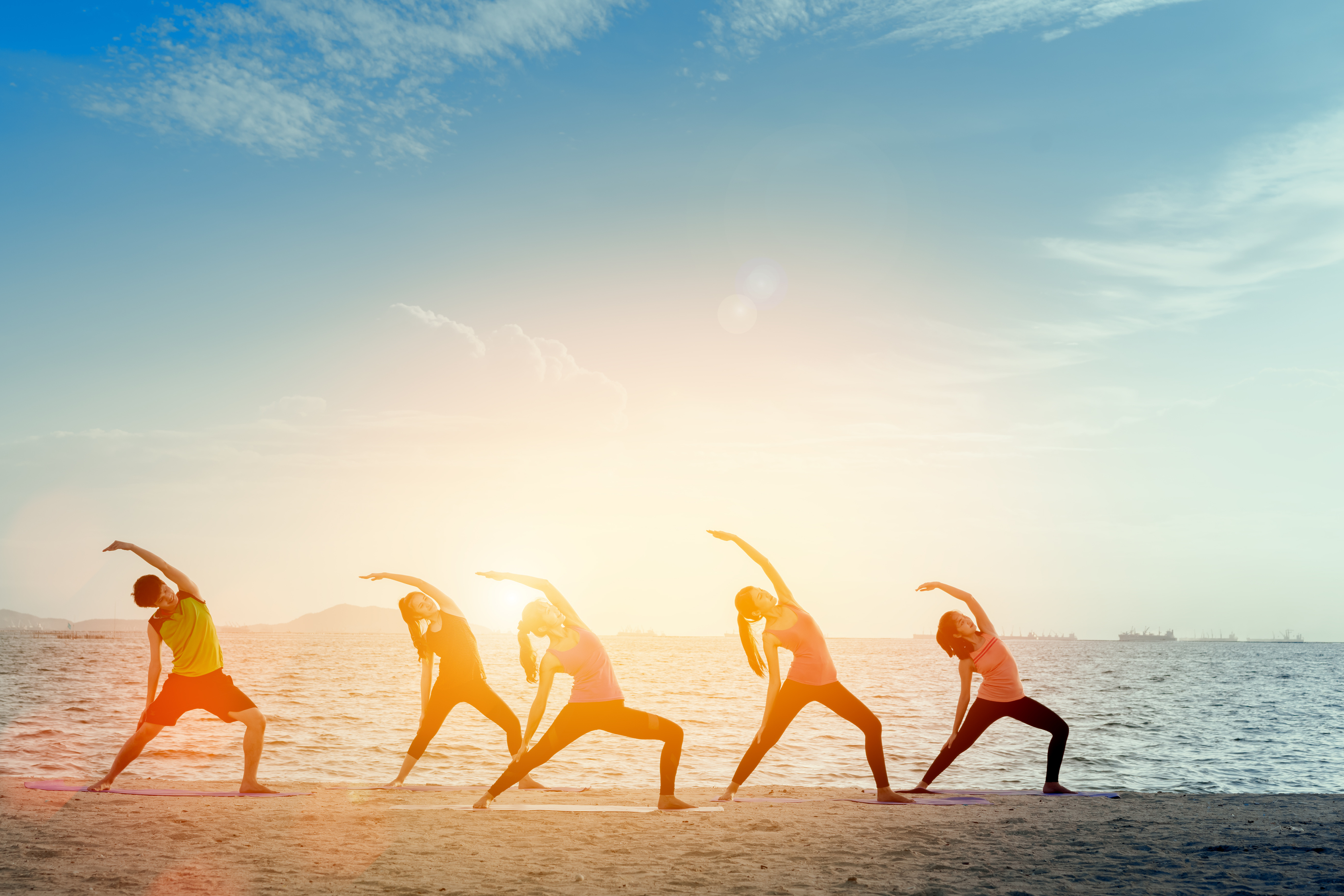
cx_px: 617
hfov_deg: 31.9
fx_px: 2352
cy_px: 466
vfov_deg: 21.6
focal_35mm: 63
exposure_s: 1/640
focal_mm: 55
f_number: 6.3
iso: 100
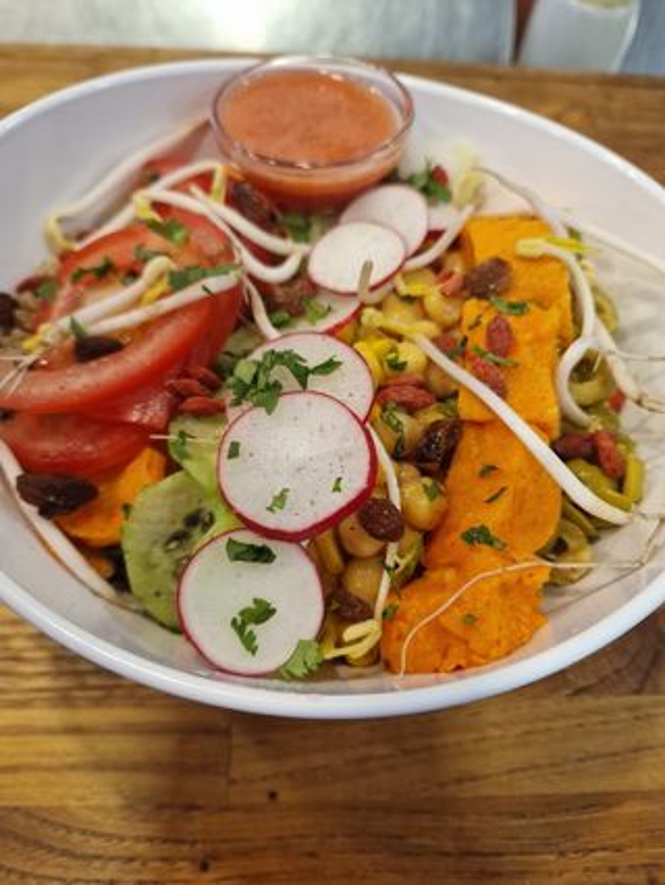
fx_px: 589
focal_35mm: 23
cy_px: 442
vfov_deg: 73.9
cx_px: 332
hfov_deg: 58.9
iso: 250
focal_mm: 6.4
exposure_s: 1/100
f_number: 1.8
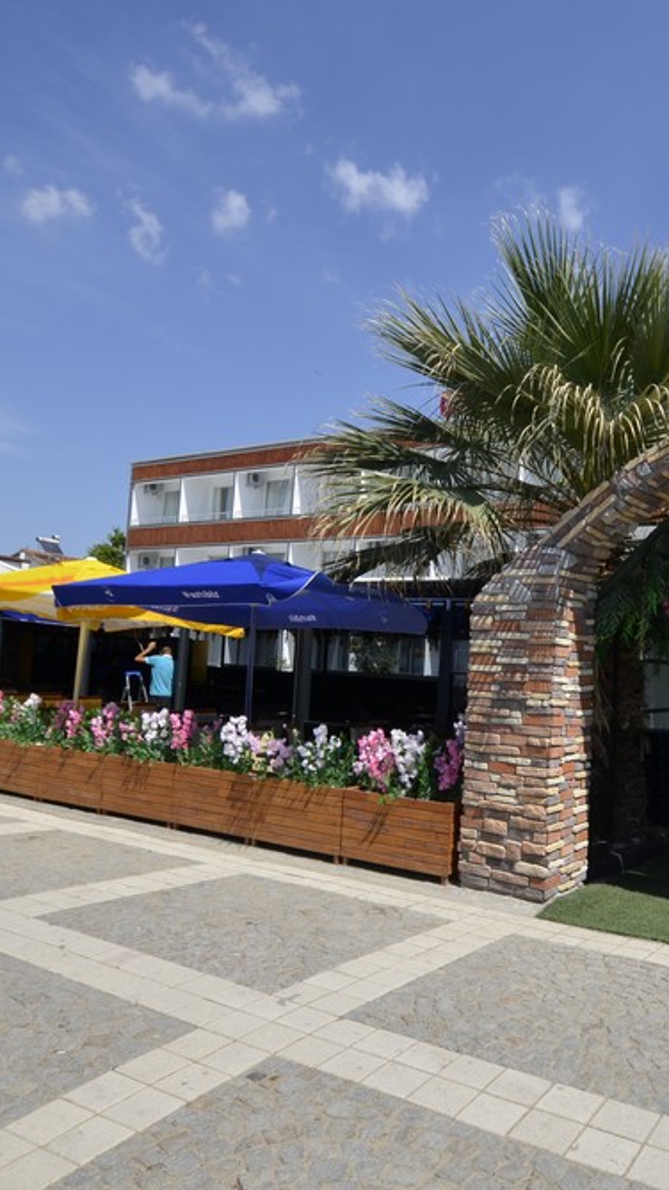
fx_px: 757
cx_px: 475
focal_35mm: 24
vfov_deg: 76.3
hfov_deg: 46.5
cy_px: 598
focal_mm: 10
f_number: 8
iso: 100
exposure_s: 1/250
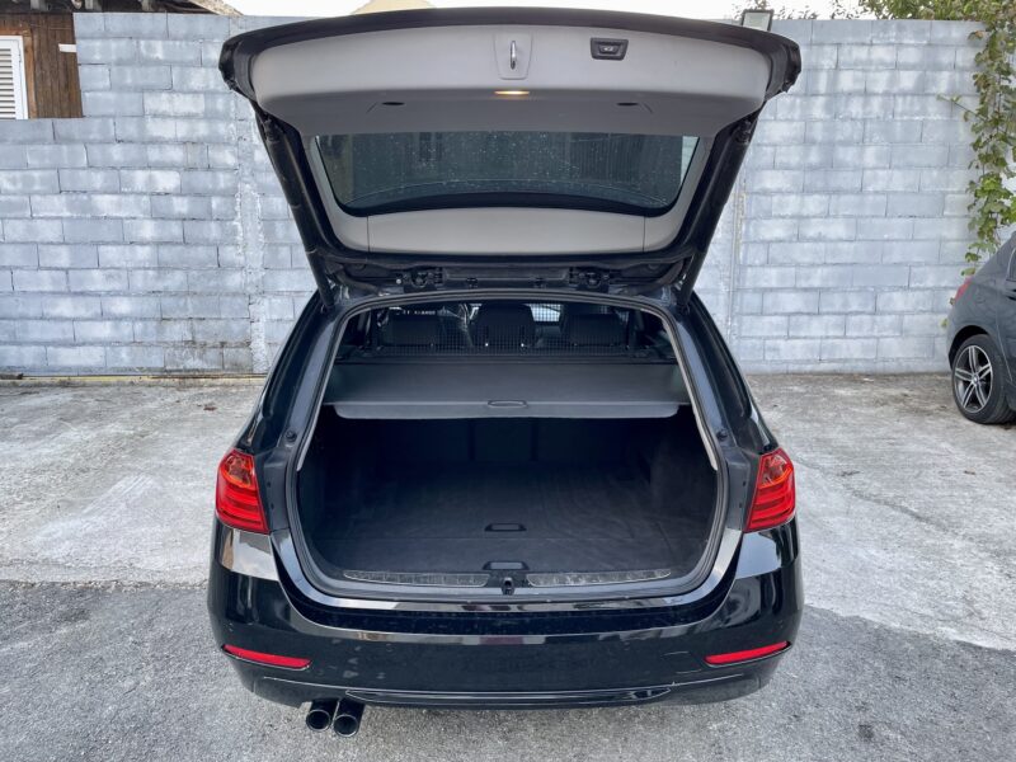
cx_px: 508
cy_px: 381
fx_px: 763
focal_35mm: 26
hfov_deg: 67.3
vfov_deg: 53.1
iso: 80
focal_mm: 4.2
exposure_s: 1/121
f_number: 1.6
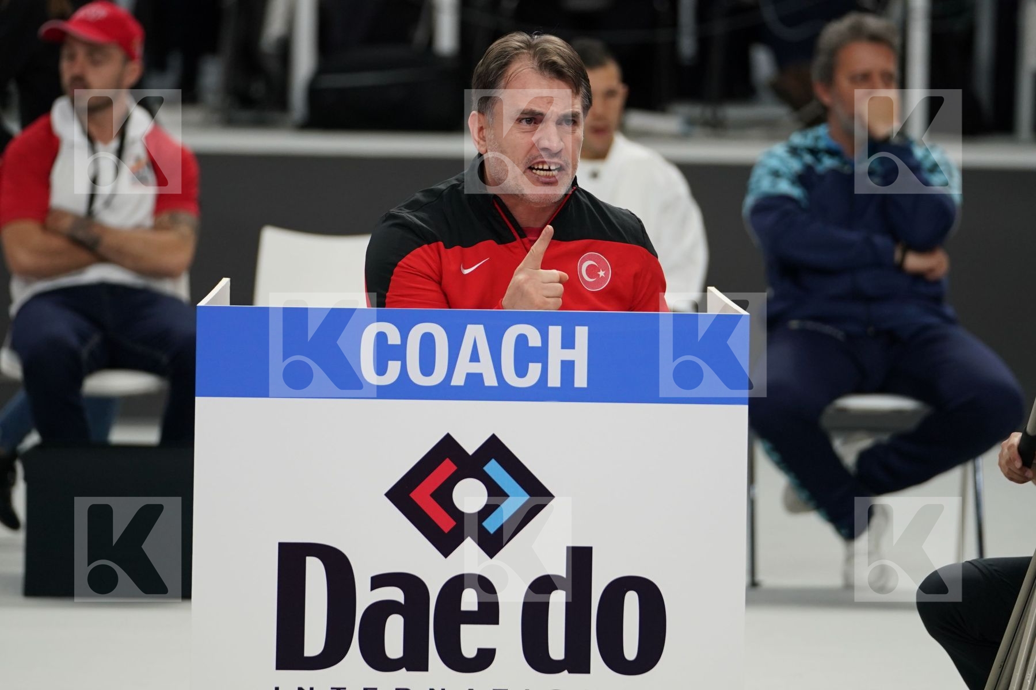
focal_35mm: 268
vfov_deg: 5.1
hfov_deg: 7.7
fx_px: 7712
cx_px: 518
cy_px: 345
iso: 800
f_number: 2.8
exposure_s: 1/1000
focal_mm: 179
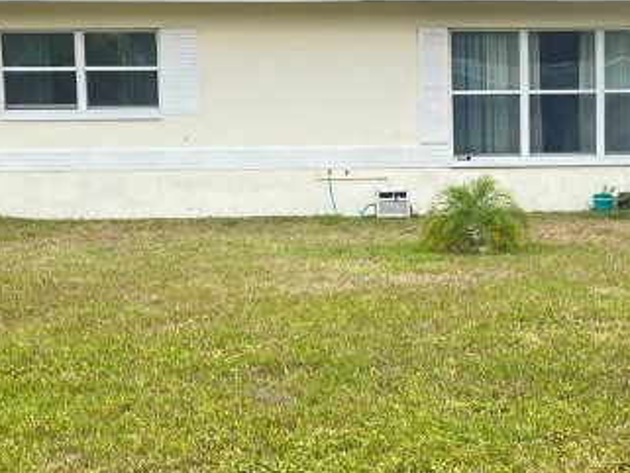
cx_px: 526
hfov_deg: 23.1
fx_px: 1511
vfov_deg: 17.8
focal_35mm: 83
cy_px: 287
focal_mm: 5.1
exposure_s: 1/687
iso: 32
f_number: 1.6
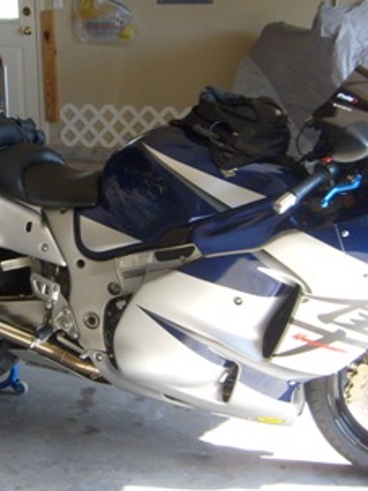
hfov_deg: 19.8
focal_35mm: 74
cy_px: 235
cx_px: 109
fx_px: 1050
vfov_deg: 26.3
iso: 80
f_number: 2.8
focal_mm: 5.8
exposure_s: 1/60
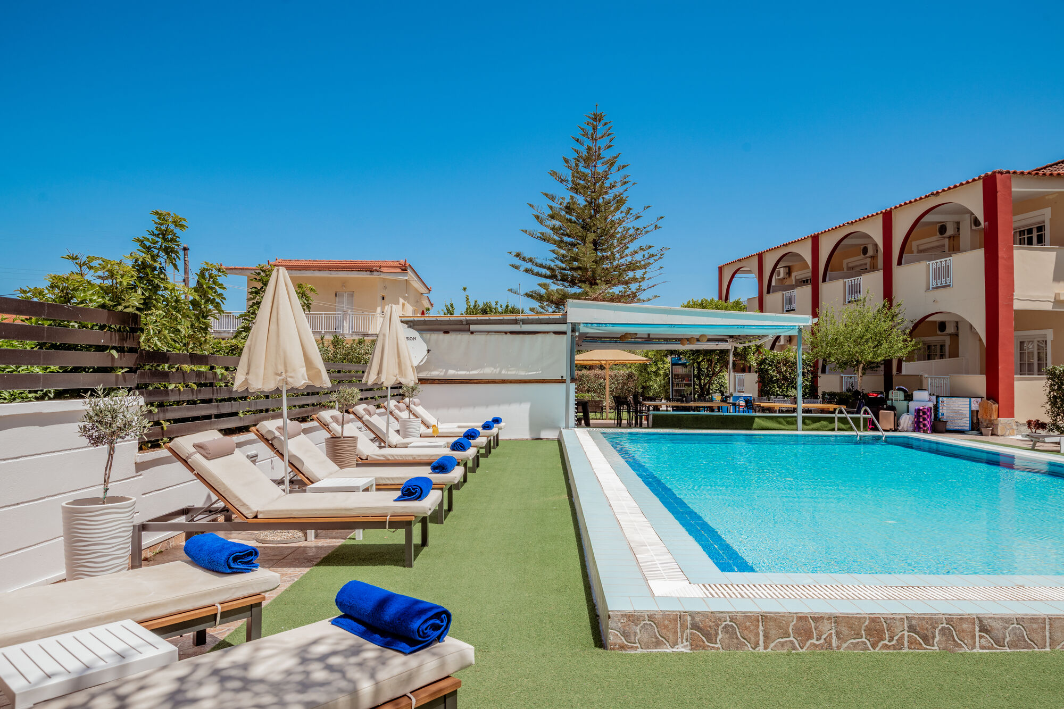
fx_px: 680
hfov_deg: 76.1
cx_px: 532
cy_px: 354
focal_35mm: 23
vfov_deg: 55.1
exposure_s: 1/400
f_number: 9
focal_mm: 23
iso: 125
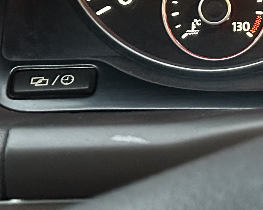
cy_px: -110
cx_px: 483
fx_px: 1525
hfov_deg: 9.4
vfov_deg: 7.7
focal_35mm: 196
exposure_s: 1/24
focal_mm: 6.86
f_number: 1.78
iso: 640
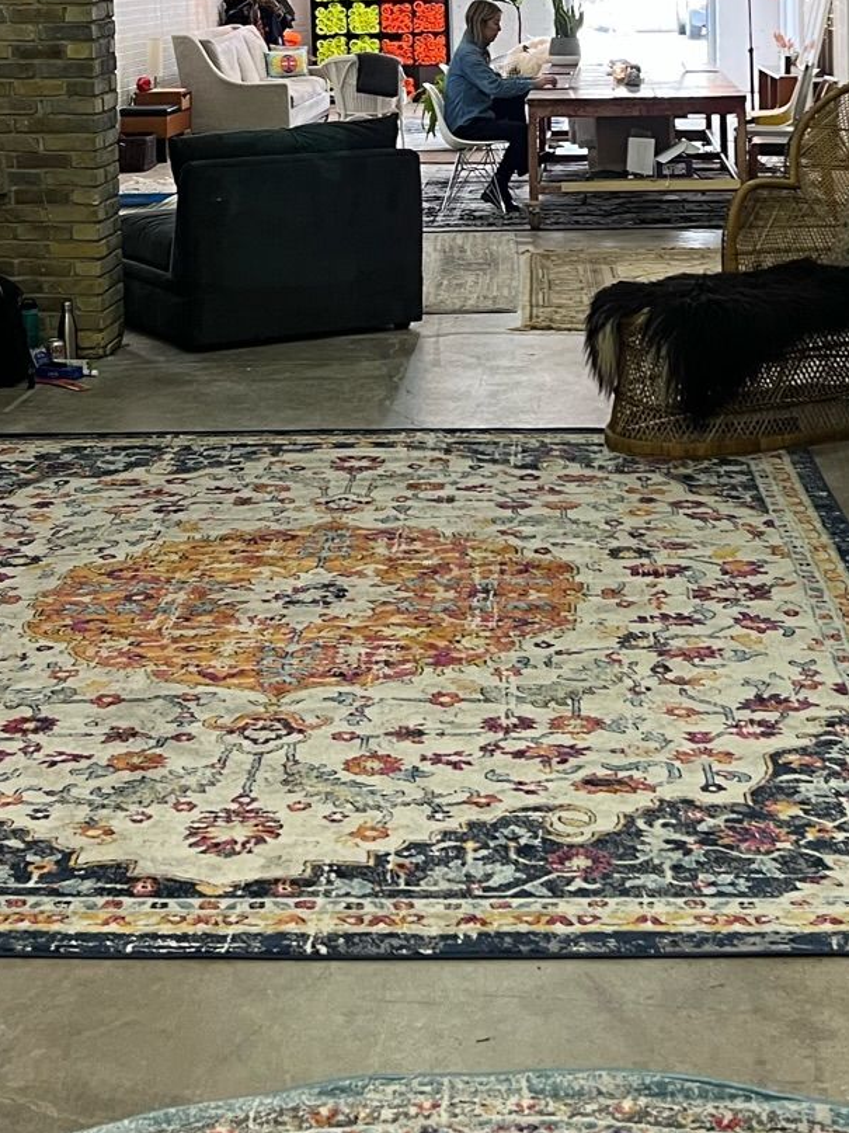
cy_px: 81
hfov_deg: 22.2
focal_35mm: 66
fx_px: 2159
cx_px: 486
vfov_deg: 28.1
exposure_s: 1/60
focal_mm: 5.7
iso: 125
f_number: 1.5
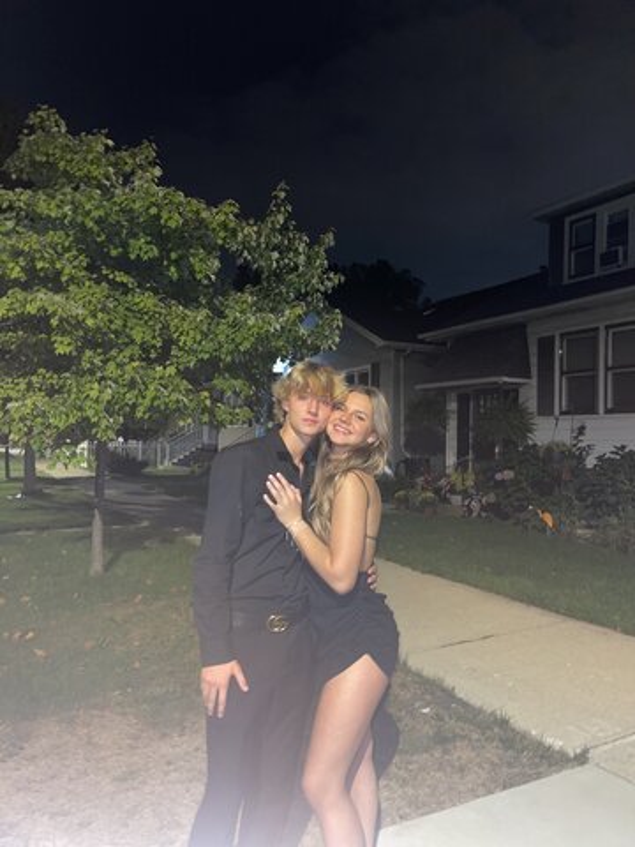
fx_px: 636
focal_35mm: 26
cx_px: 318
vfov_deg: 67.3
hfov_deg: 53.1
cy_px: 424
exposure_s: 1/4
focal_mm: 5.1
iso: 100
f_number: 1.6
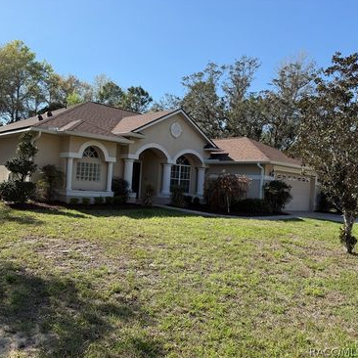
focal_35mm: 29
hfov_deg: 54.9
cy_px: 177
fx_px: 339
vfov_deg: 55.6
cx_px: 131
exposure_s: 1/2801
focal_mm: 6.76
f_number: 1.78
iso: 80
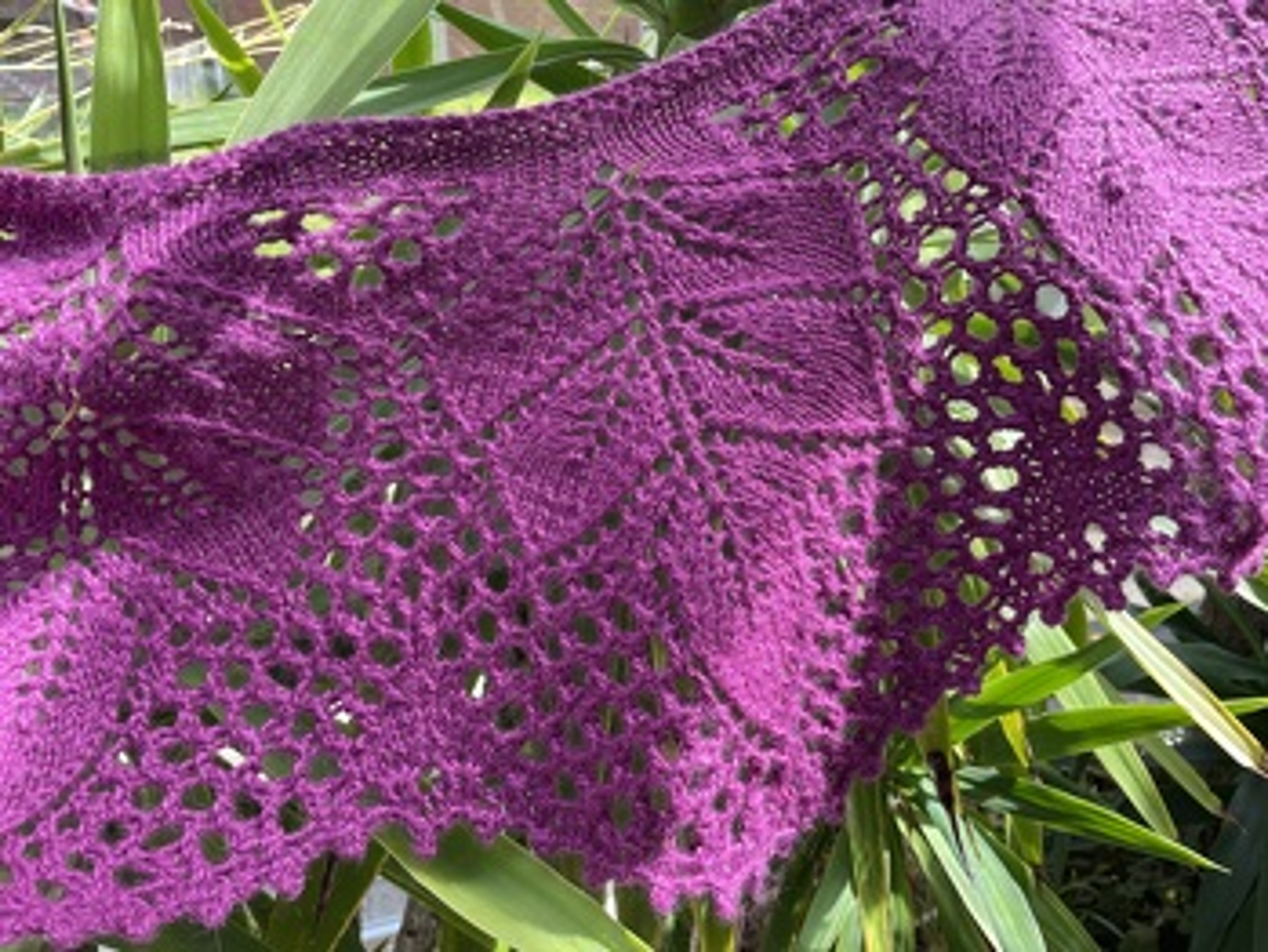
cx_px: 634
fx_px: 953
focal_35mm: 26
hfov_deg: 67.3
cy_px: 476
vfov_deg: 53.1
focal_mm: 4.2
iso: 32
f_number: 1.6
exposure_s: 1/173
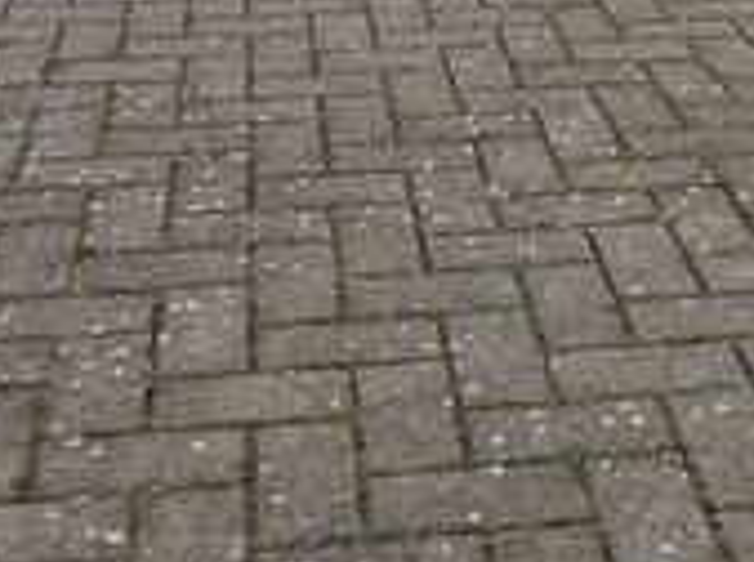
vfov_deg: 14.8
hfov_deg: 22.9
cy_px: -486
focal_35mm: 85
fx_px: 1848
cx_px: 544
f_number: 2.2
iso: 72
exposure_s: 1/100
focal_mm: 1.83
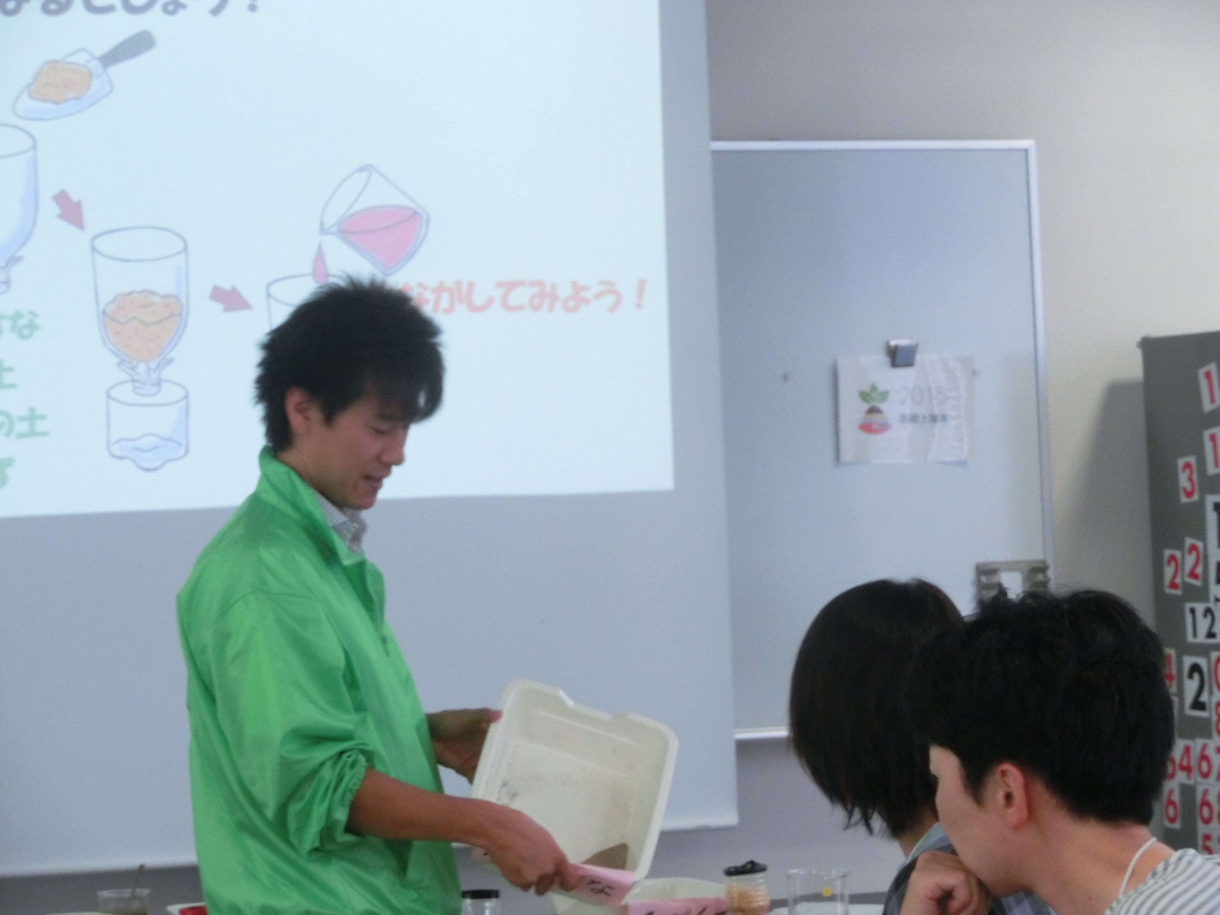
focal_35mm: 110
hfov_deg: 17.9
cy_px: 458
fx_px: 3877
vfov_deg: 13.5
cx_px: 610
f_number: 5.4
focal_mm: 19.54
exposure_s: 1/60
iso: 800
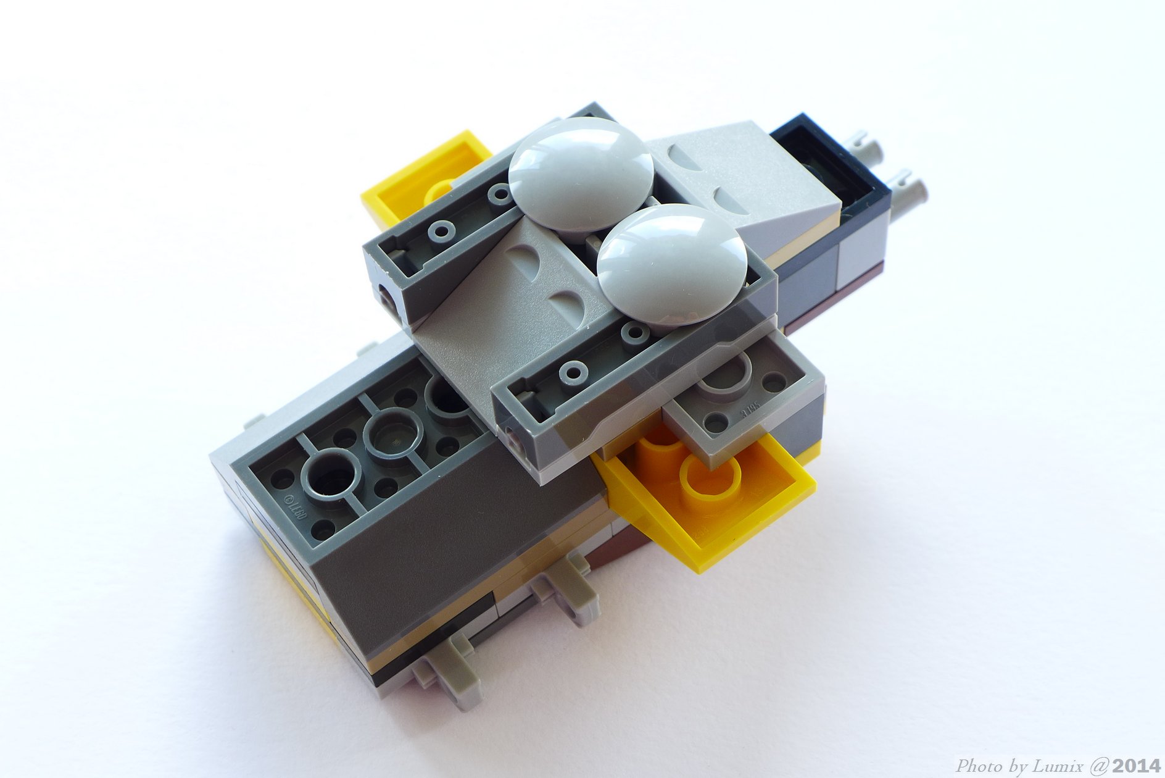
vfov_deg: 20.9
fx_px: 2104
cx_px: 582
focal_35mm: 65
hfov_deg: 30.9
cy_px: 389
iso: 80
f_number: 4
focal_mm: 12.8
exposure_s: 1/25
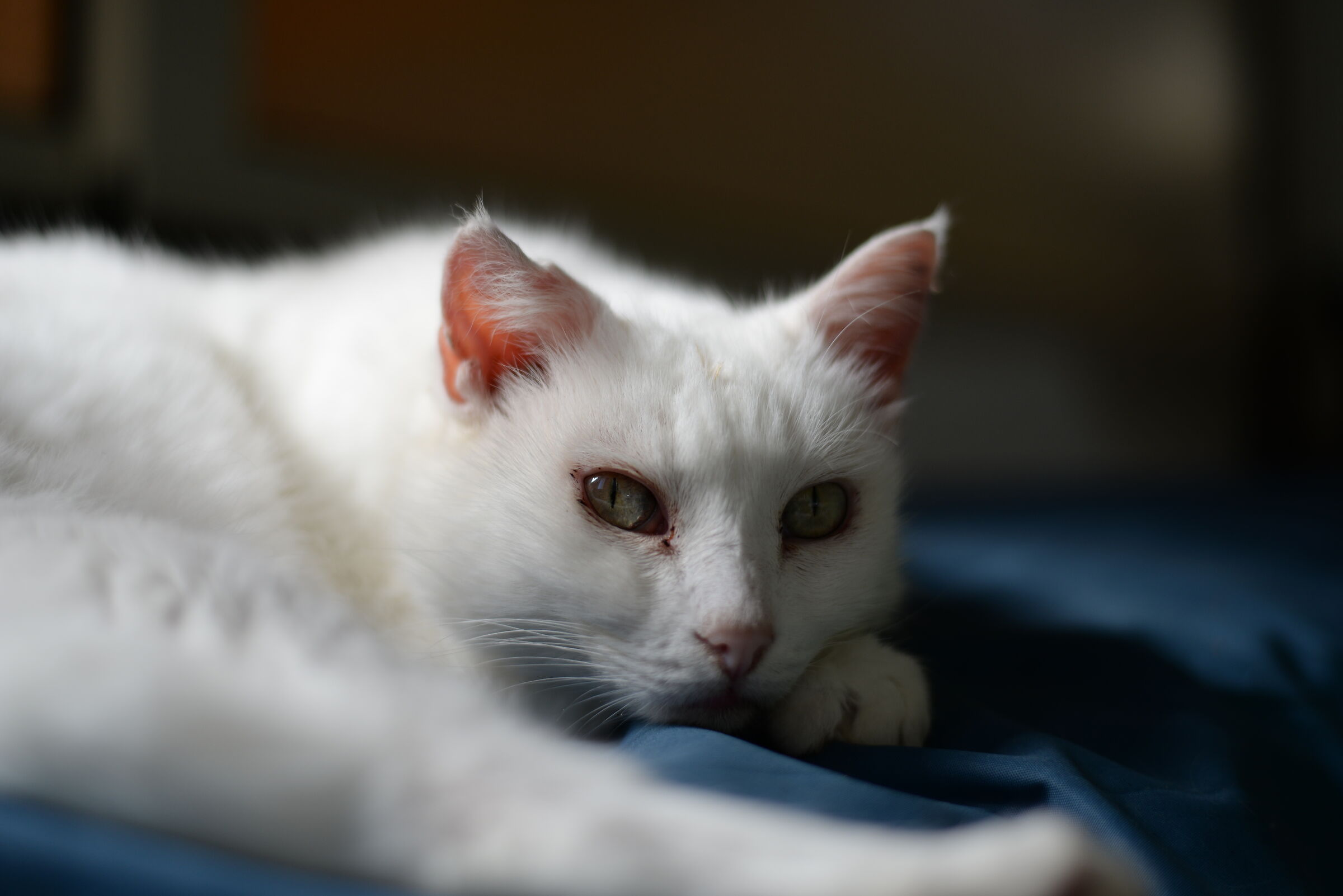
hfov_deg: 39.6
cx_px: 672
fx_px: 1866
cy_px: 448
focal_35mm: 50
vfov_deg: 27.0
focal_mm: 50
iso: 200
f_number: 1.8
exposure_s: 1/4000
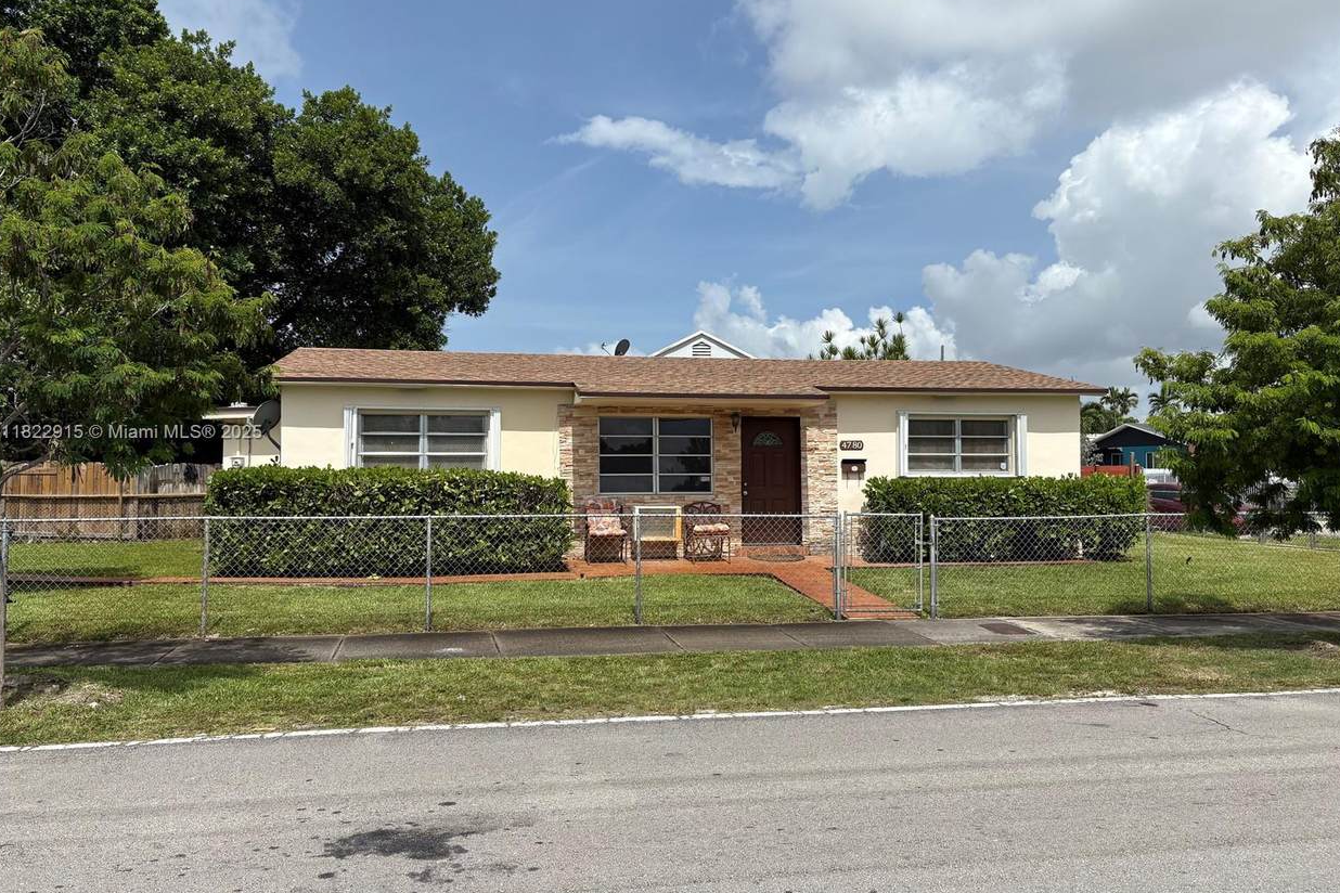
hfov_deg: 65.5
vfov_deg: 46.4
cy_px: 433
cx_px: 679
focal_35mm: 28
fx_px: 1042
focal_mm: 5.96
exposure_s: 1/5814
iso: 50
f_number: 1.6
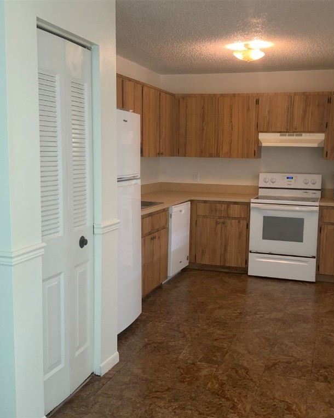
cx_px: 201
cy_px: 210
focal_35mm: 38
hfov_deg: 39.0
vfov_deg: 47.9
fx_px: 470
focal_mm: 3
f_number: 1.8
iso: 100
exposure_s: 1/60
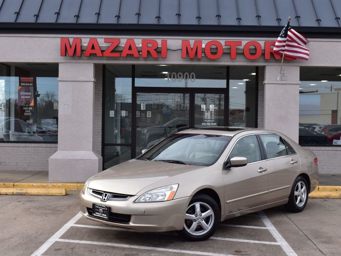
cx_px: 194
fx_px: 522
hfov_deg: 36.1
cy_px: 130
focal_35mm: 53
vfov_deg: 27.5
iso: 400
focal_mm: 32
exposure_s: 1/250
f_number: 10
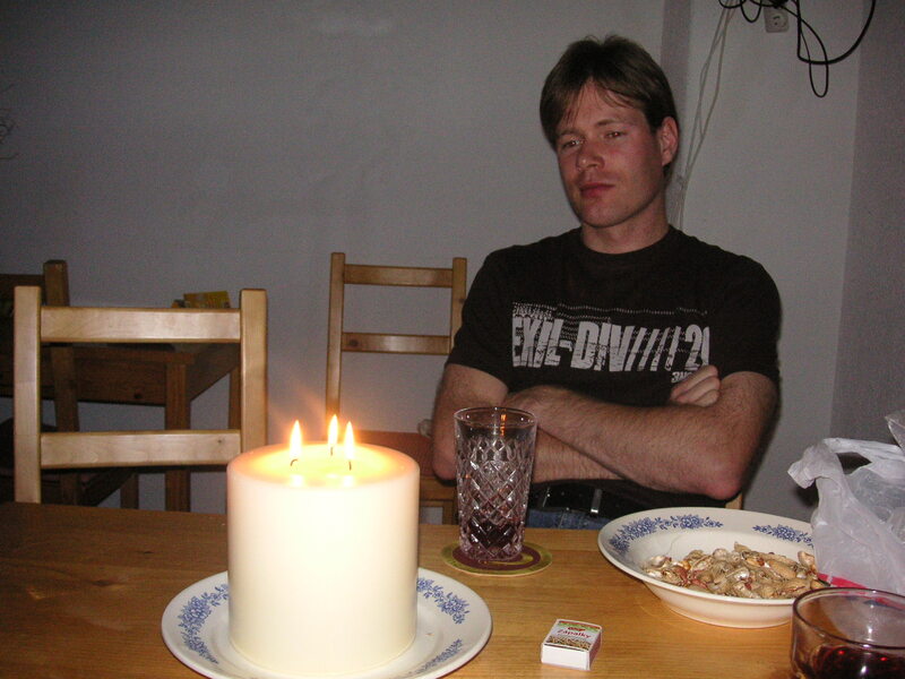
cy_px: 340
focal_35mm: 37
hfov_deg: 50.1
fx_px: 967
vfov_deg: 38.7
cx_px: 452
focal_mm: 6.1
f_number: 2.8
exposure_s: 1/45
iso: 160
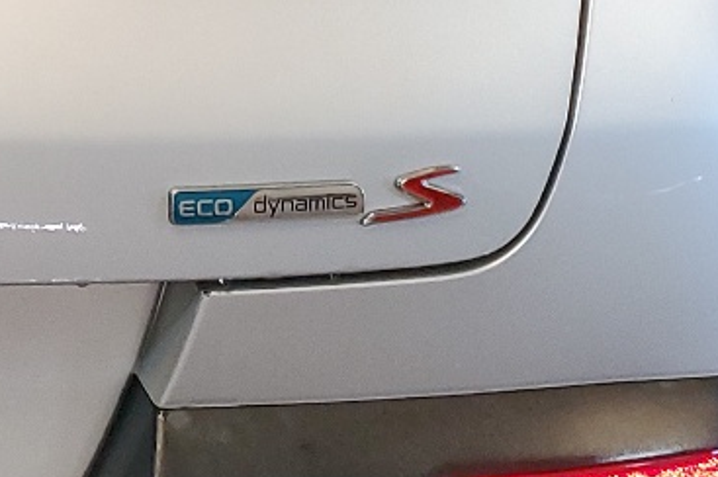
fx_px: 2351
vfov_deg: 11.2
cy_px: -209
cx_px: -366
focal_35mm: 118
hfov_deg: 15.9
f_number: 1.5
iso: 102
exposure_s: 1/60.2
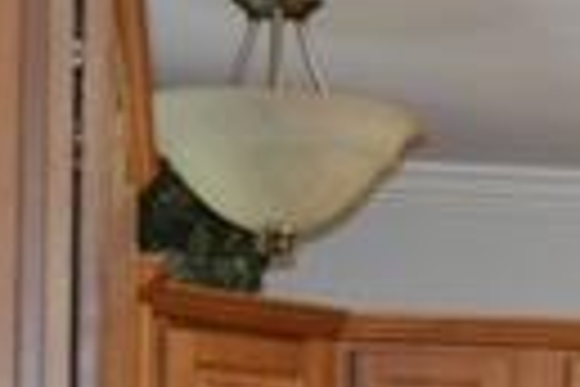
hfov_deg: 9.1
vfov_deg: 6.5
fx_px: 3351
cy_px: 664
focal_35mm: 208
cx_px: 1268
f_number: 4.5
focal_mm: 28
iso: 1100
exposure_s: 1/60
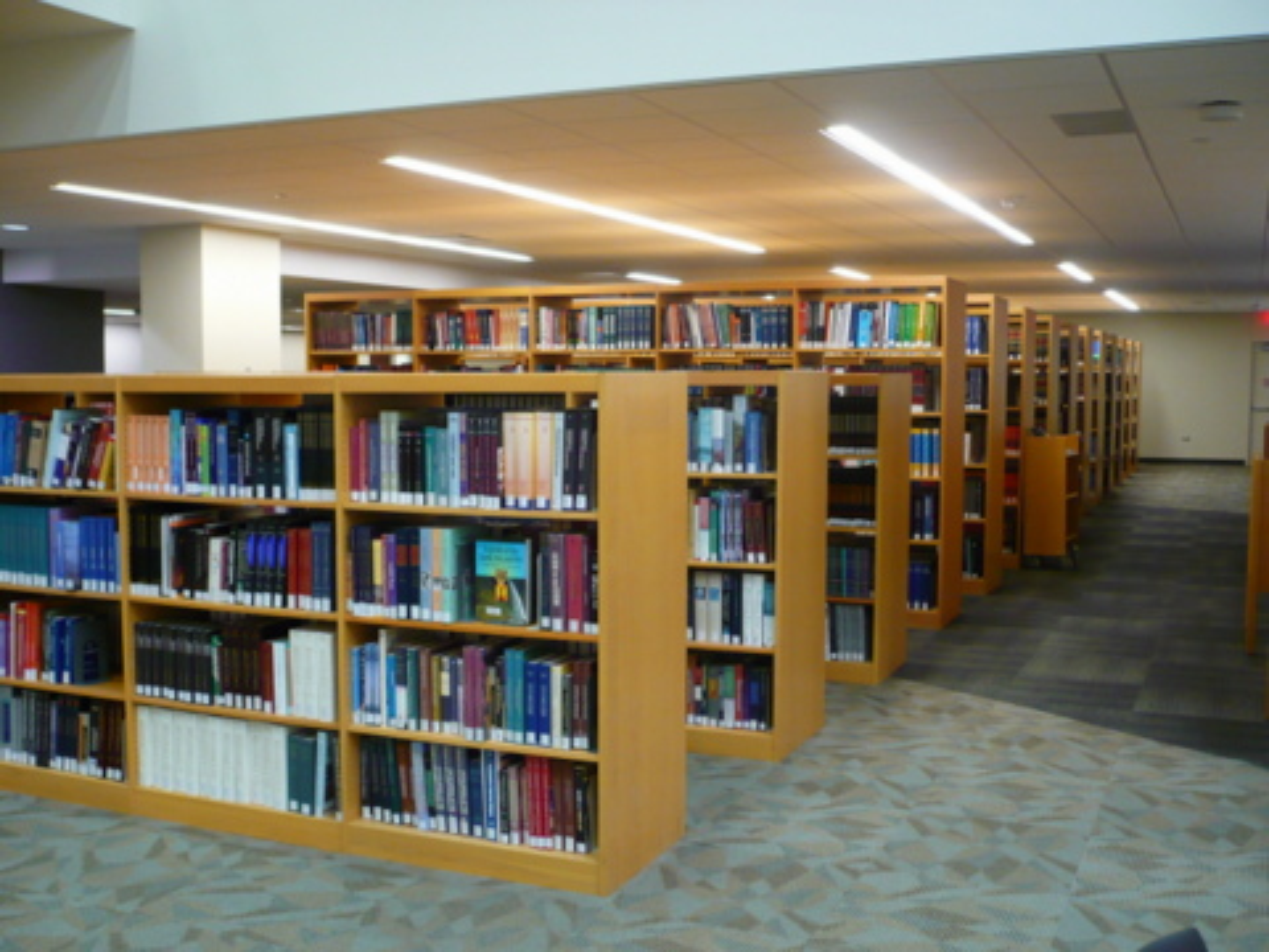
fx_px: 1466
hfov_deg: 46.8
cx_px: 634
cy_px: 476
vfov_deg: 36.0
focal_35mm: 40
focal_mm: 6.6
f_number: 3
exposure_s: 1/15
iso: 200
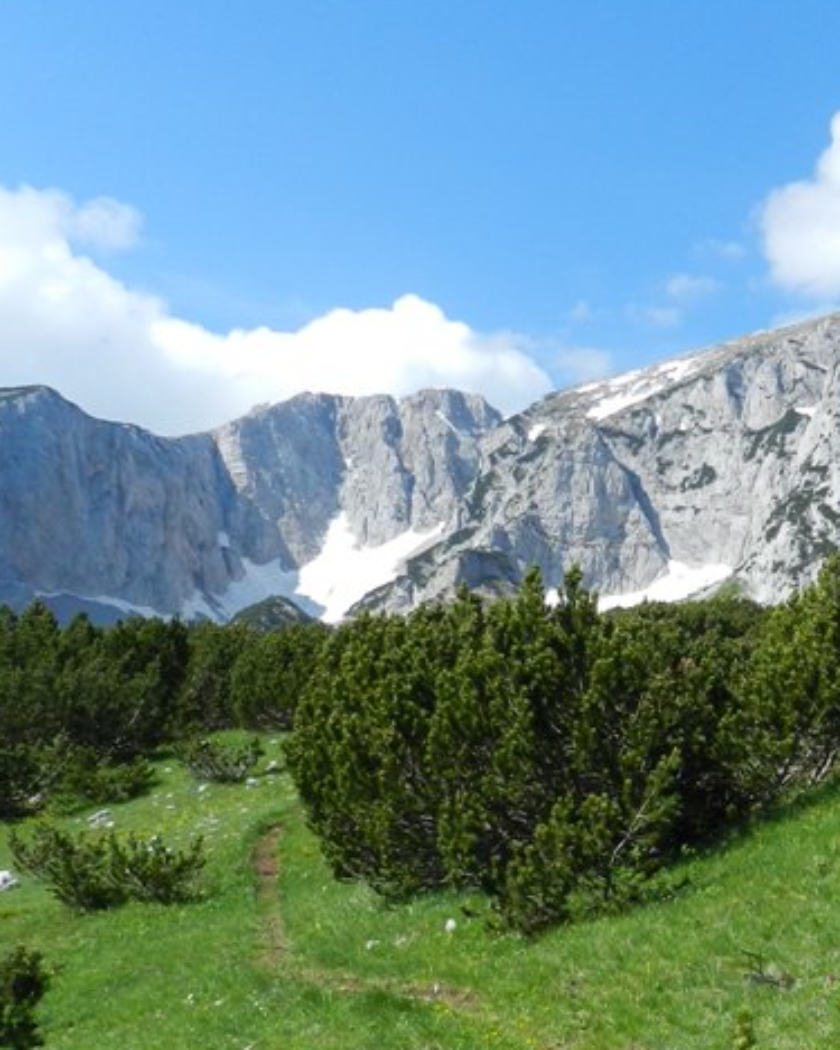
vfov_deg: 37.7
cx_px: 670
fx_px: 1523
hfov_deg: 30.1
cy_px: 687
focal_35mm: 49
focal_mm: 4
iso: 160
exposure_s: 1/800
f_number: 4
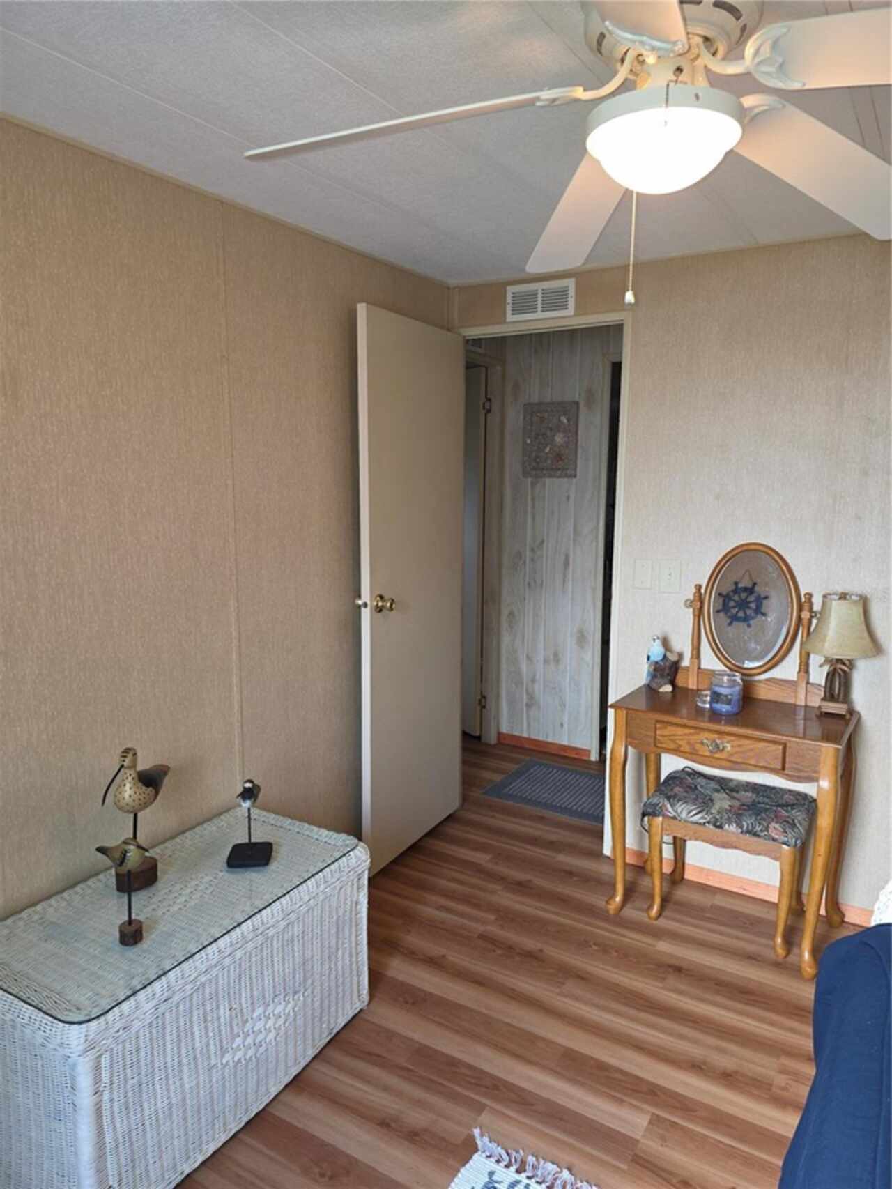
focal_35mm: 23
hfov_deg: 58.9
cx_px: 446
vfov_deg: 73.9
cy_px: 594
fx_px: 790
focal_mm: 6.3
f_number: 1.7
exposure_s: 1/40
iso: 100
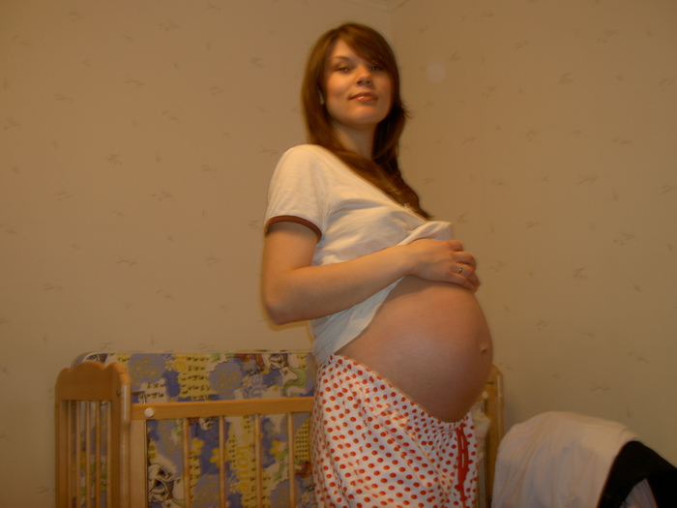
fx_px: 763
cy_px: 254
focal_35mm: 39
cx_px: 338
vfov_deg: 36.8
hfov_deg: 47.9
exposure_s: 1/8
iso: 50
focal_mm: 8
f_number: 2.8
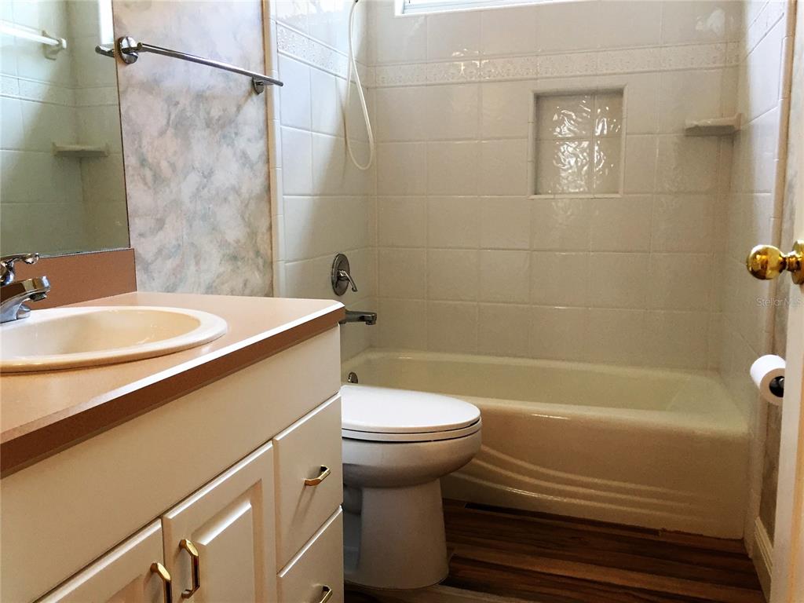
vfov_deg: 48.2
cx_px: 402
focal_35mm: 29
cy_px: 302
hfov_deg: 61.7
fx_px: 674
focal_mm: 4.15
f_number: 2.2
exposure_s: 1/30
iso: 50
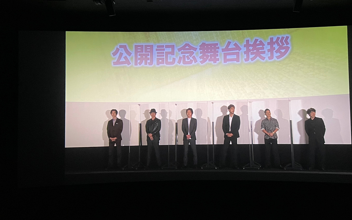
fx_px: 393
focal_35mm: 41
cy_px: 75
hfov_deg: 48.2
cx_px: 189
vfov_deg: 31.0
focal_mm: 4.2
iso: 500
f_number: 1.6
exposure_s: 1/60
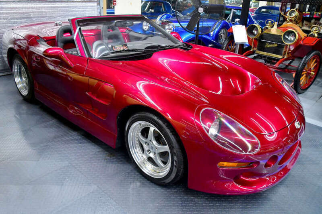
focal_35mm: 27
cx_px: 161
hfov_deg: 67.4
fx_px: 241
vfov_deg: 47.9
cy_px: 107
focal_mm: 18
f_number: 5.6
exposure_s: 1/8
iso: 3200
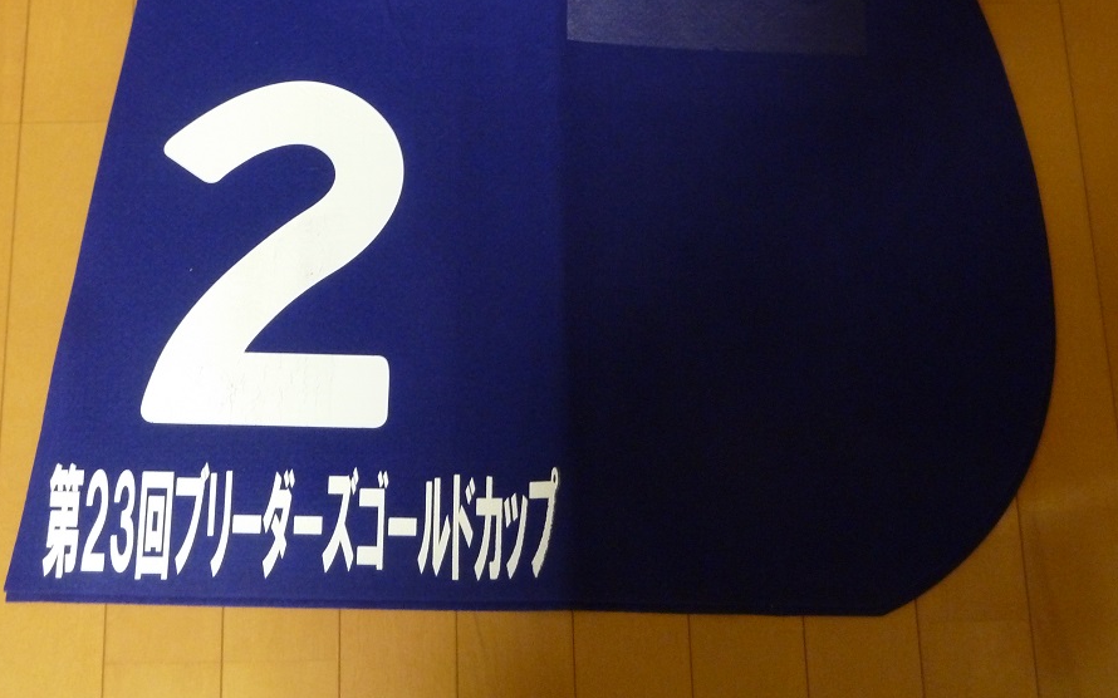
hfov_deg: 40.3
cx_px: 521
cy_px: 235
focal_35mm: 50
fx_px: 1523
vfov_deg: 25.7
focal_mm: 6.9
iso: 400
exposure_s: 1/5
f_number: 3.7
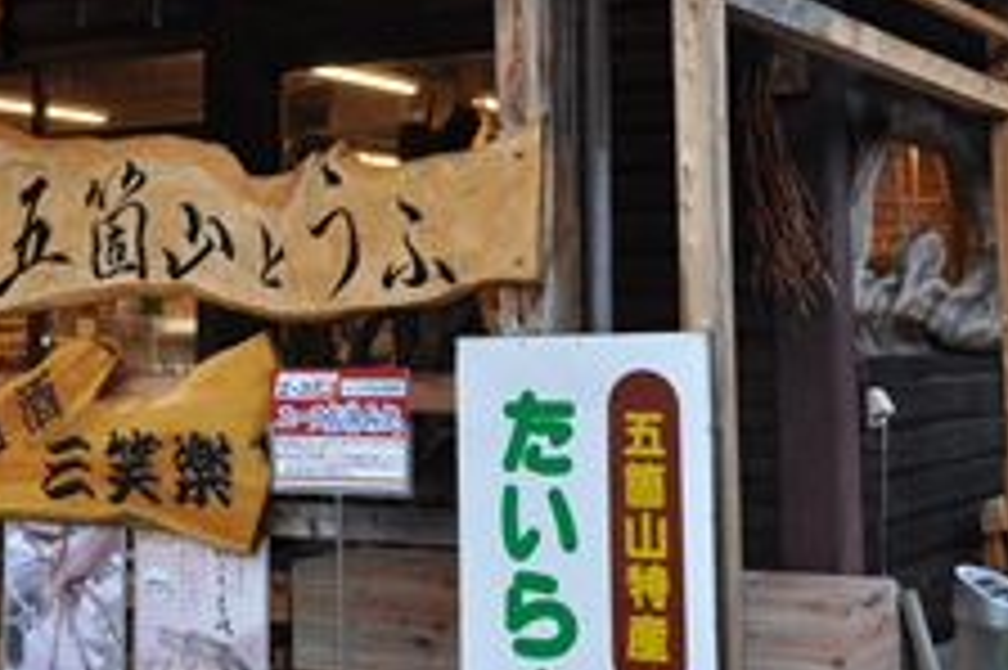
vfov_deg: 20.2
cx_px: 342
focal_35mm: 66
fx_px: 1847
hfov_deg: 30.3
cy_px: 85
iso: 400
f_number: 5.6
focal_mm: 22
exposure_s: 1/125
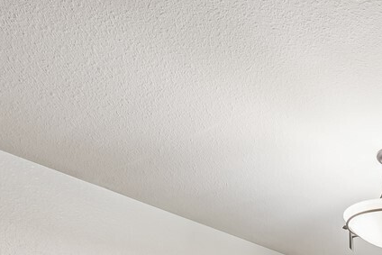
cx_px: 473
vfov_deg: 18.3
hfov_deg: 29.8
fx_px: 594
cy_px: 476
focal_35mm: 56
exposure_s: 1/3.33
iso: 200
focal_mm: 14
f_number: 8
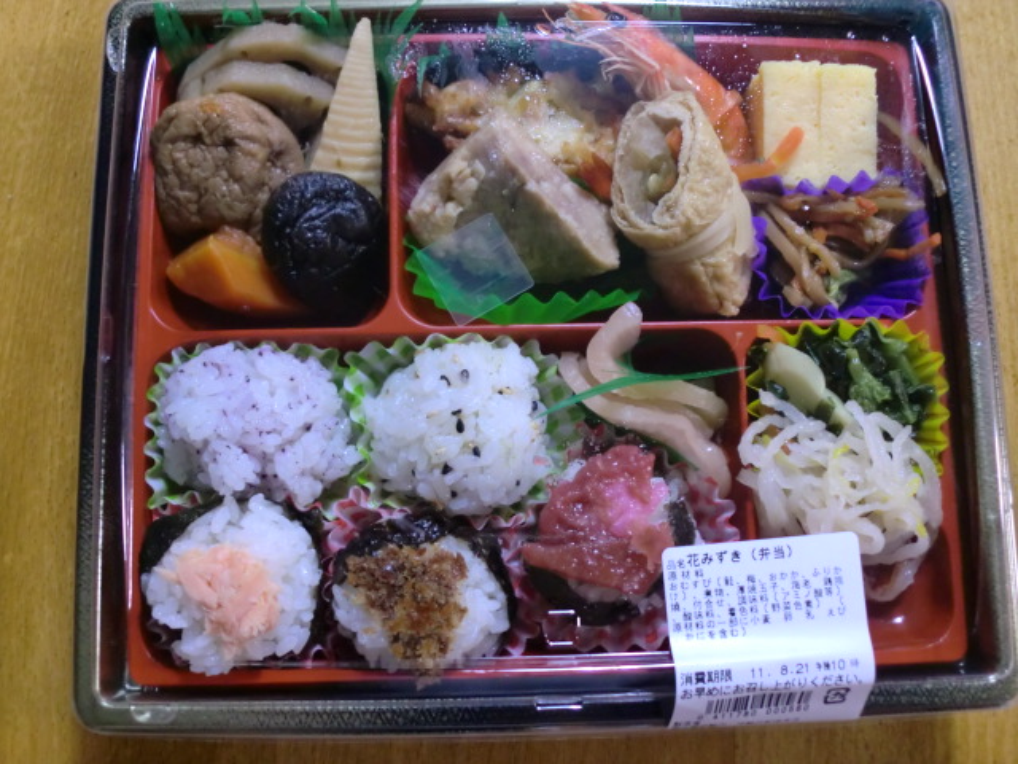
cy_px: 382
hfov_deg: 52.6
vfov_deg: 40.7
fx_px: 1029
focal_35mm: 35
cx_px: 509
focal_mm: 6.3
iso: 400
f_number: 3.1
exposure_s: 1/13
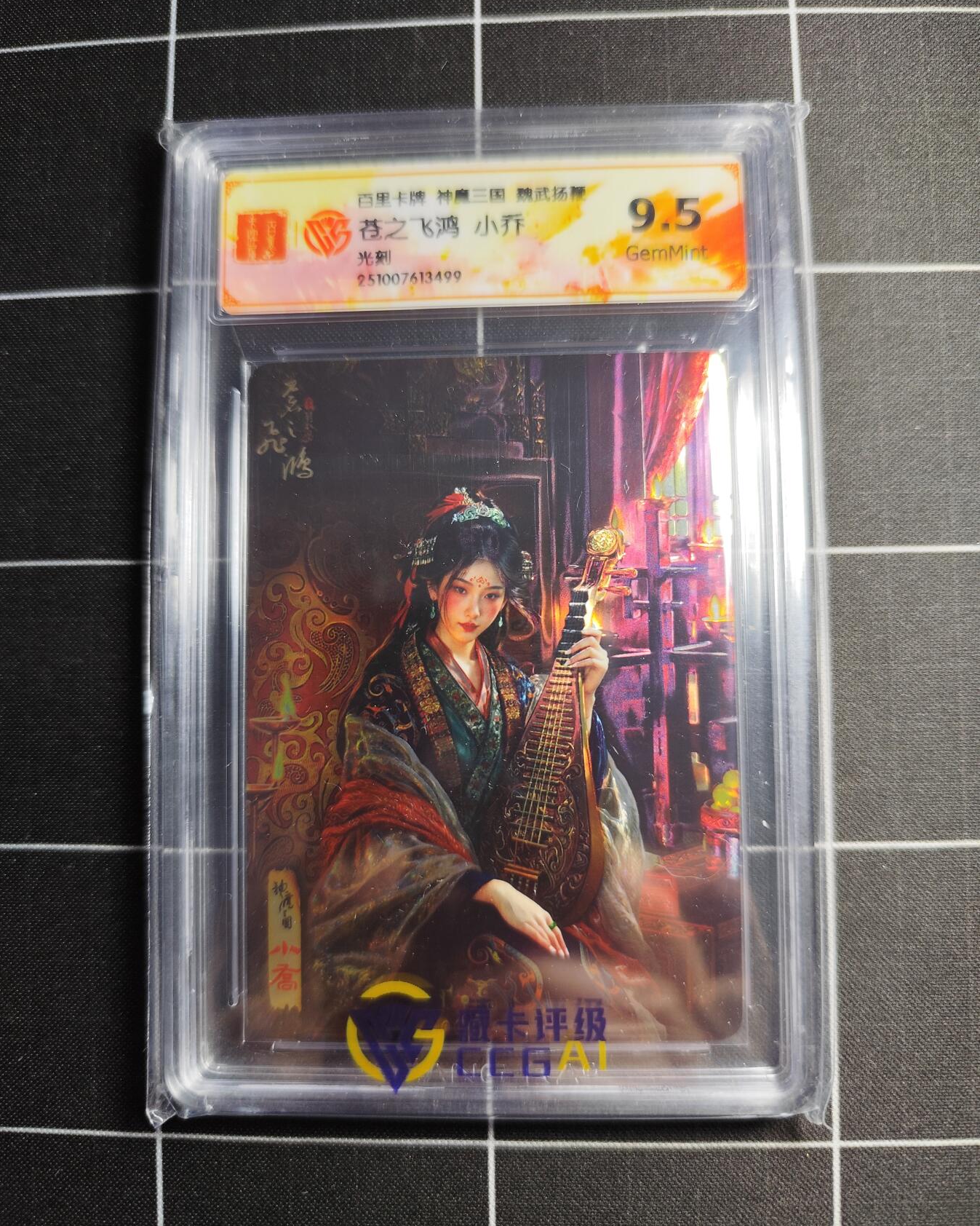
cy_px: 601
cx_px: 490
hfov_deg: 58.8
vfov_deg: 70.3
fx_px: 870
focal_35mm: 24
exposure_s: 1/50
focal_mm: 6.14
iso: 200
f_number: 1.65
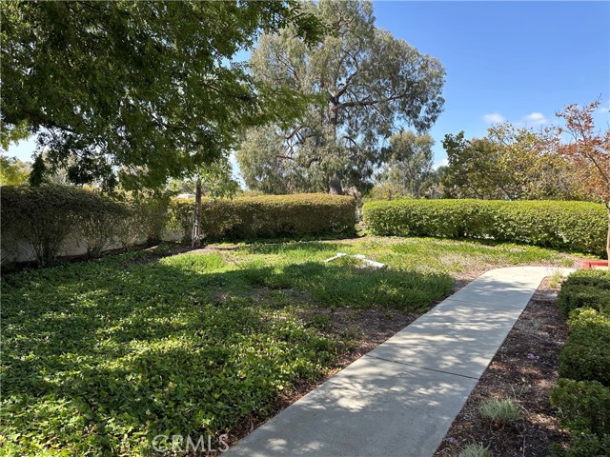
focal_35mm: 24
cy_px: 228
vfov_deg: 56.8
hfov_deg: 71.6
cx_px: 305
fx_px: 423
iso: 80
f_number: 1.78
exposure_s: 1/1212
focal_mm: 6.86
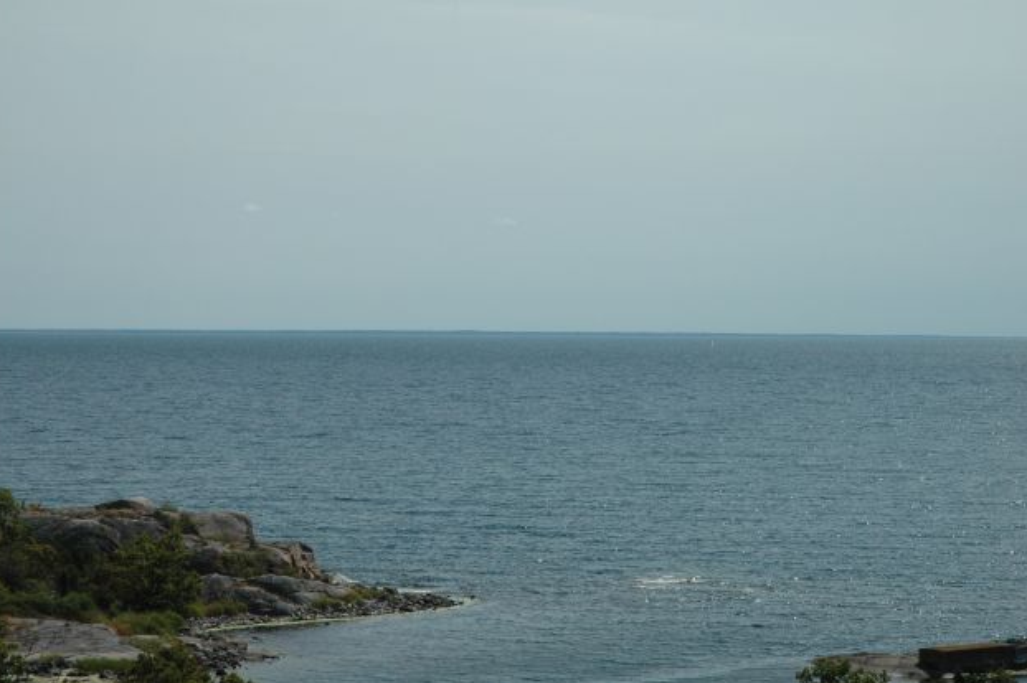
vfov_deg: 12.7
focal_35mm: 108
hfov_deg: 18.9
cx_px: 514
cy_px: 348
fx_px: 3079
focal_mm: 70
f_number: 14
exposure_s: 1/800
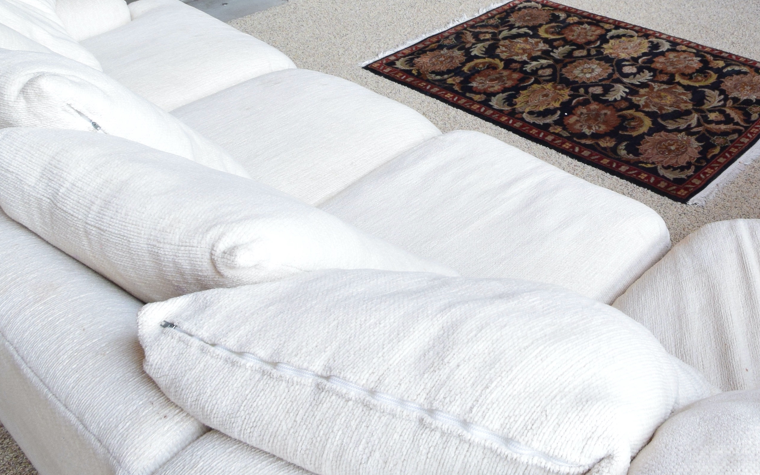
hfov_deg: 49.4
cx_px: 654
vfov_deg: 30.6
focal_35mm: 36
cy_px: -77
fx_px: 746
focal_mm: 10
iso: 900
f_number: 8
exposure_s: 1/60
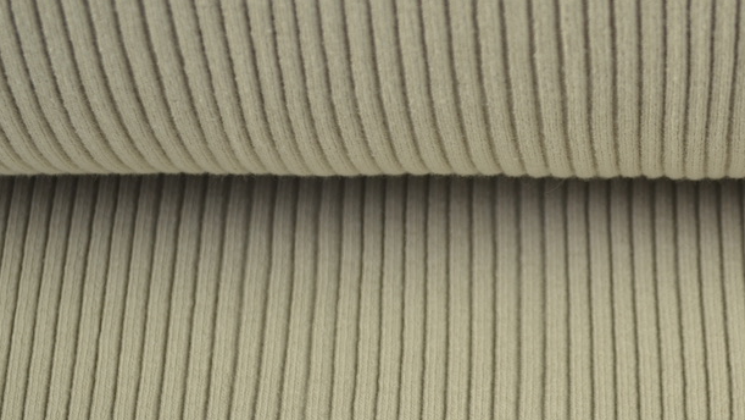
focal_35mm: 134
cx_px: 538
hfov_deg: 16.0
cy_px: 194
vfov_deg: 9.1
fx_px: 2648
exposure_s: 1/20
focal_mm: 48
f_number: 5.6
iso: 100
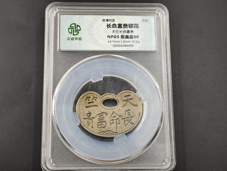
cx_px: 114
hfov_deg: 27.8
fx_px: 459
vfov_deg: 21.0
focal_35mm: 70
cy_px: 86
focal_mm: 6.14
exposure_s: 1/100
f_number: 1.65
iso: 80
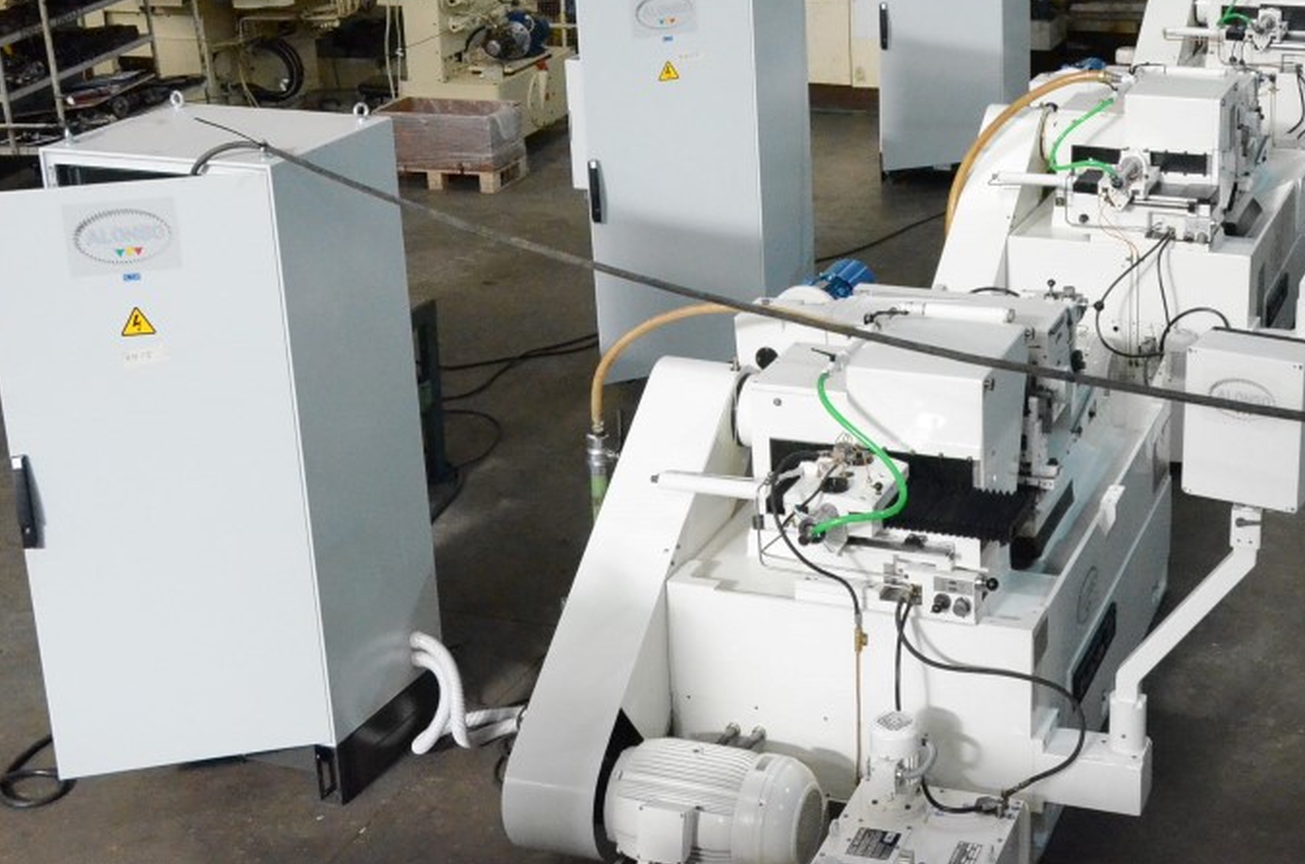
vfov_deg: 23.0
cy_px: 209
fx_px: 2098
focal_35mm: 58
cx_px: 912
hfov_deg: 34.1
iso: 6400
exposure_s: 1/250
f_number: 8
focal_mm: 24
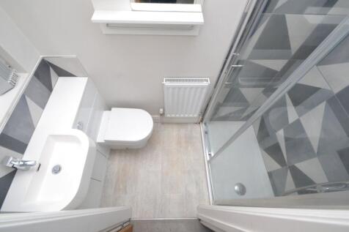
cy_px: 116
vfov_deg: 77.3
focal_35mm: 15
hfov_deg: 100.4
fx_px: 145
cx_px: 174
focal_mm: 10
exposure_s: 1/160
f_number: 8
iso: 1600
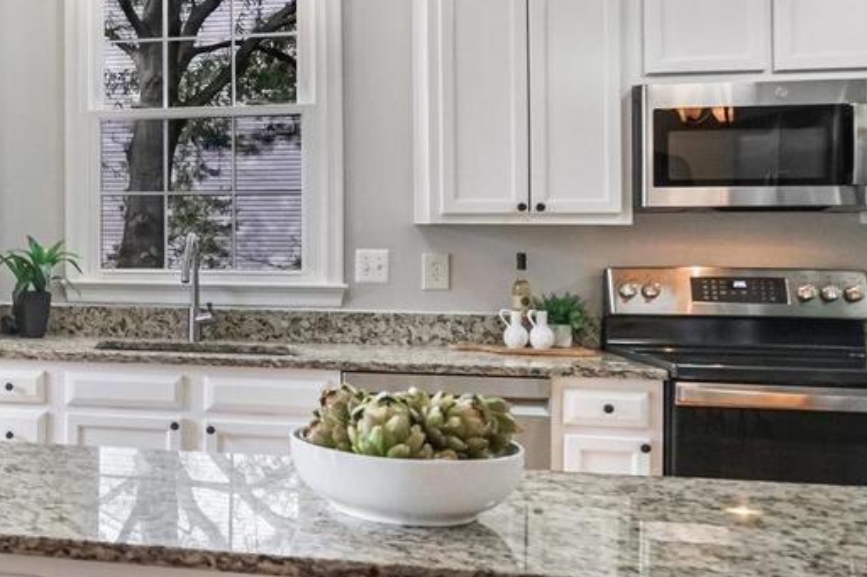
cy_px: 208
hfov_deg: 35.4
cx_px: -147
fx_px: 1083
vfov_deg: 29.7
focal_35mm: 45
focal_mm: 16
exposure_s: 1/1600
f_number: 8
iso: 1250
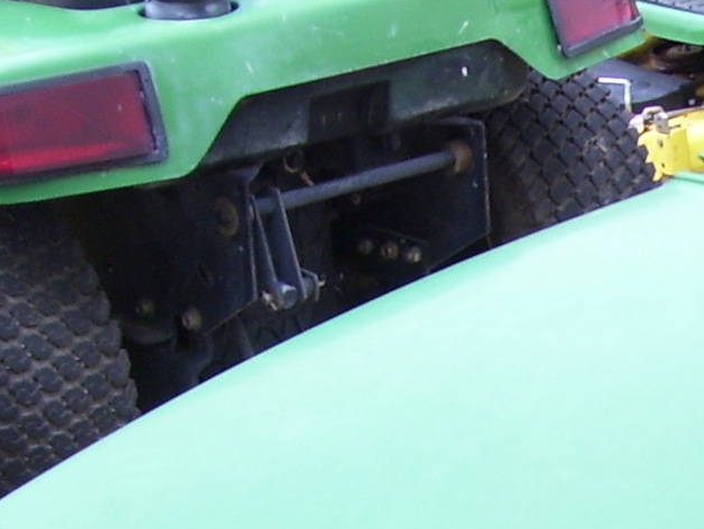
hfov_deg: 15.9
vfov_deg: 12.2
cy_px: 662
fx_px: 2400
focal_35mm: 118
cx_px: 891
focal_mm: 6
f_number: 2.7
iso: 80
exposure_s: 1/45
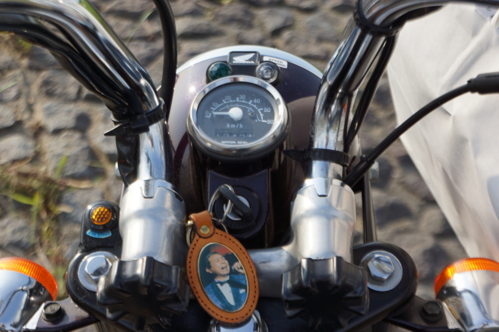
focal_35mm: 79
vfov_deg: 17.3
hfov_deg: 25.7
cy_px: 166
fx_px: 1095
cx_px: 250
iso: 100
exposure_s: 1/200
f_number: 8
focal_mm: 53
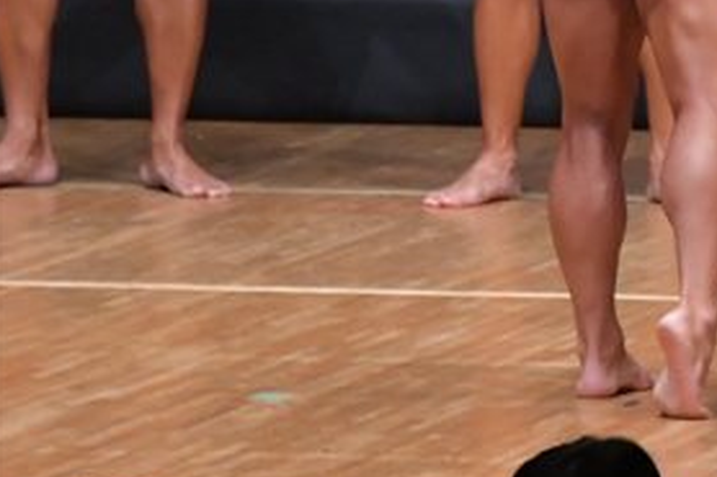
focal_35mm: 794
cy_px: -144
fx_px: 15804
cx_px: 987
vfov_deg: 1.7
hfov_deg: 2.6
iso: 6400
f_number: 5.6
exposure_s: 1/400
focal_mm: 190
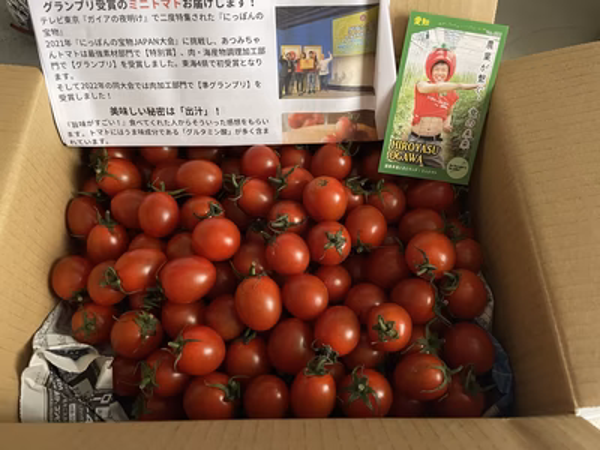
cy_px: 225
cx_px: 300
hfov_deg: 67.3
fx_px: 451
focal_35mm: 26
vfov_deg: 53.1
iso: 800
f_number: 1.6
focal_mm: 4.2
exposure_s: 1/30
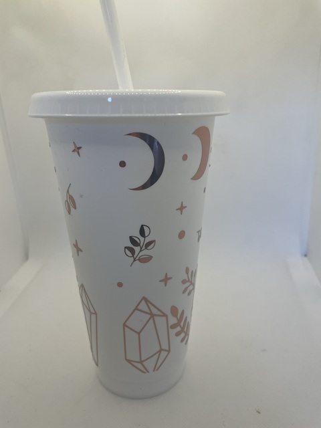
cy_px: 214
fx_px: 321
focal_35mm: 26
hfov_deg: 53.1
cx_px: 160
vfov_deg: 67.3
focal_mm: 4.2
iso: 100
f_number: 1.6
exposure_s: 1/121
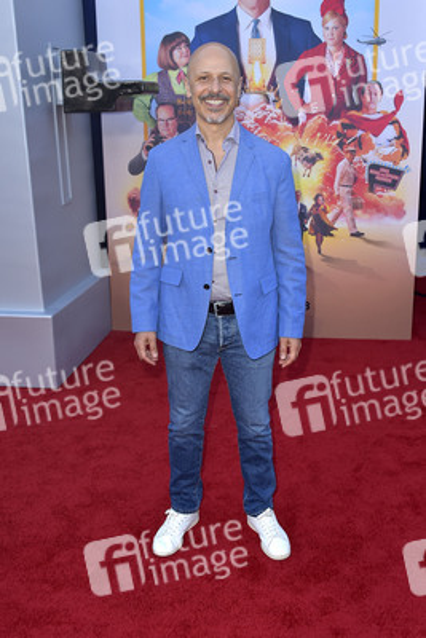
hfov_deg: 41.1
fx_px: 567
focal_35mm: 32
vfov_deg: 58.7
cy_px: 319
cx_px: 213
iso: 400
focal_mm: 32
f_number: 6.3
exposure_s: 1/250
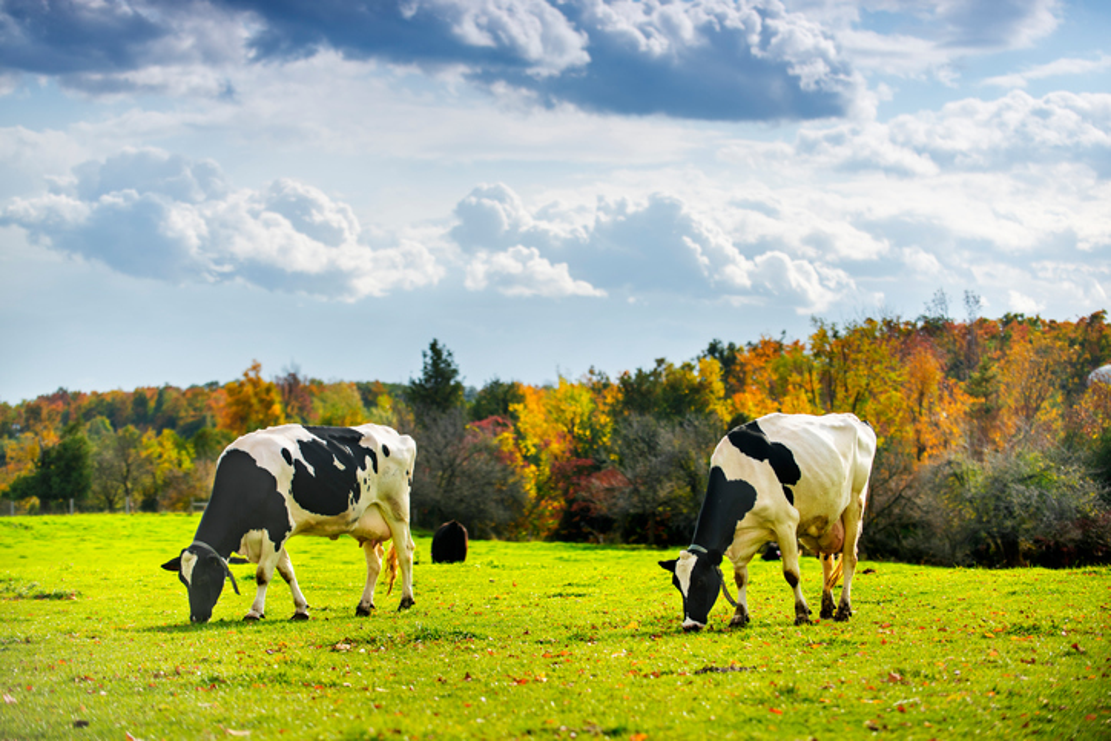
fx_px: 3148
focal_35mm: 102
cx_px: 556
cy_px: 370
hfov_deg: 20.0
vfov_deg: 13.4
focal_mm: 102
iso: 100
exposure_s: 1/800
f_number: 3.2
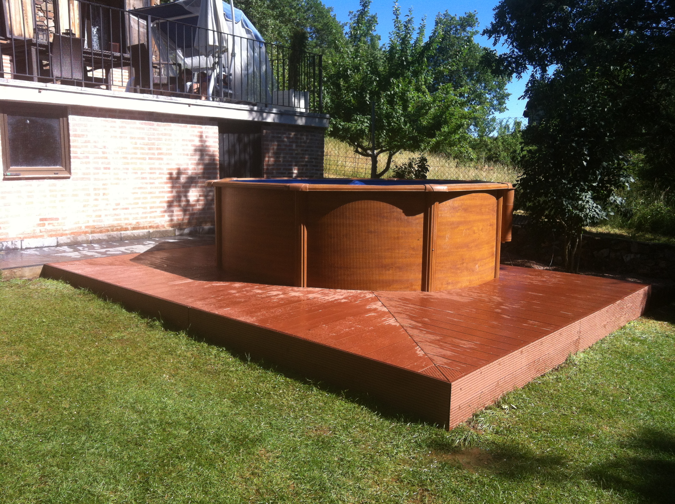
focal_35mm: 35
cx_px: 338
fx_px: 681
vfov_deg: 40.6
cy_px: 252
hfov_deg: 52.7
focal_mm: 3.85
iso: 80
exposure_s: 1/656
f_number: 2.8
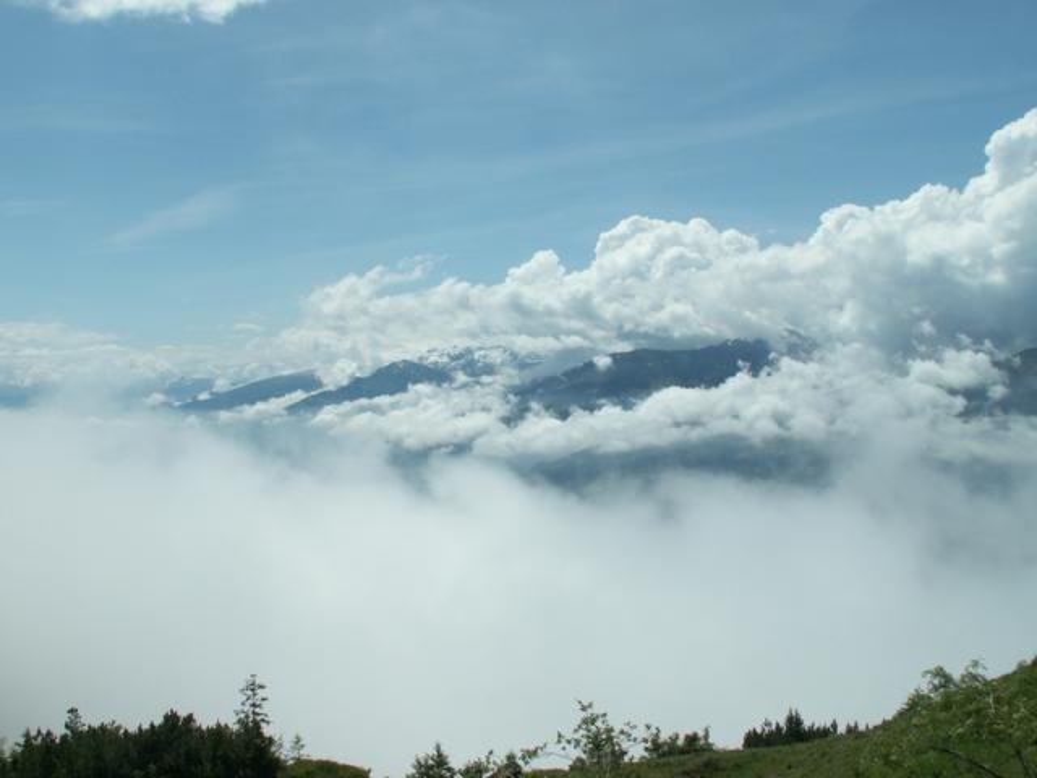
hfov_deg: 52.6
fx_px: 1049
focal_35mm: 35
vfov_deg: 40.7
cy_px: 389
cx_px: 518
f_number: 8
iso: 50
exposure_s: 1/400
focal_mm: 5.86
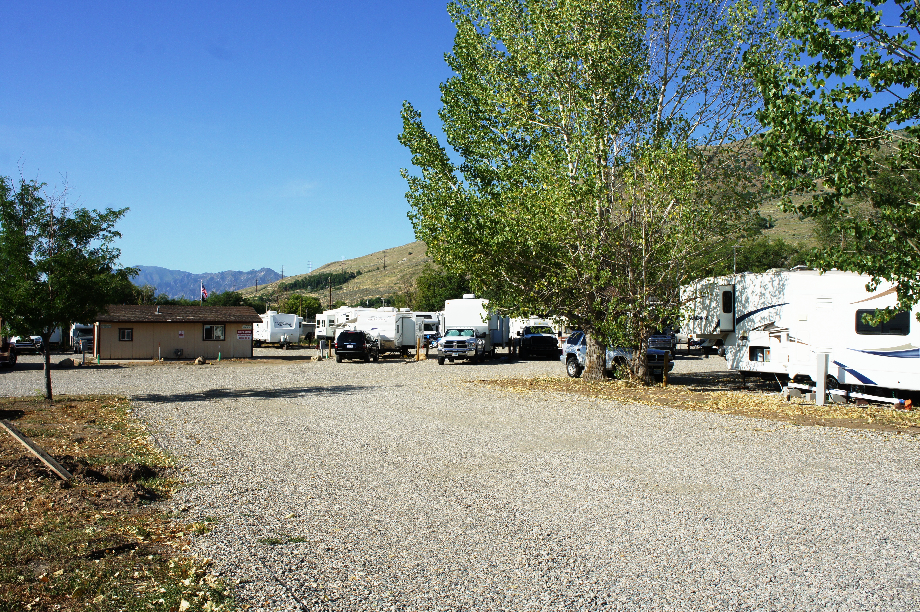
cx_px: 460
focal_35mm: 32
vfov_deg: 41.7
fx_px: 805
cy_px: 306
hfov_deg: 59.5
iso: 200
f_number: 11
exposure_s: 1/250
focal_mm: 21
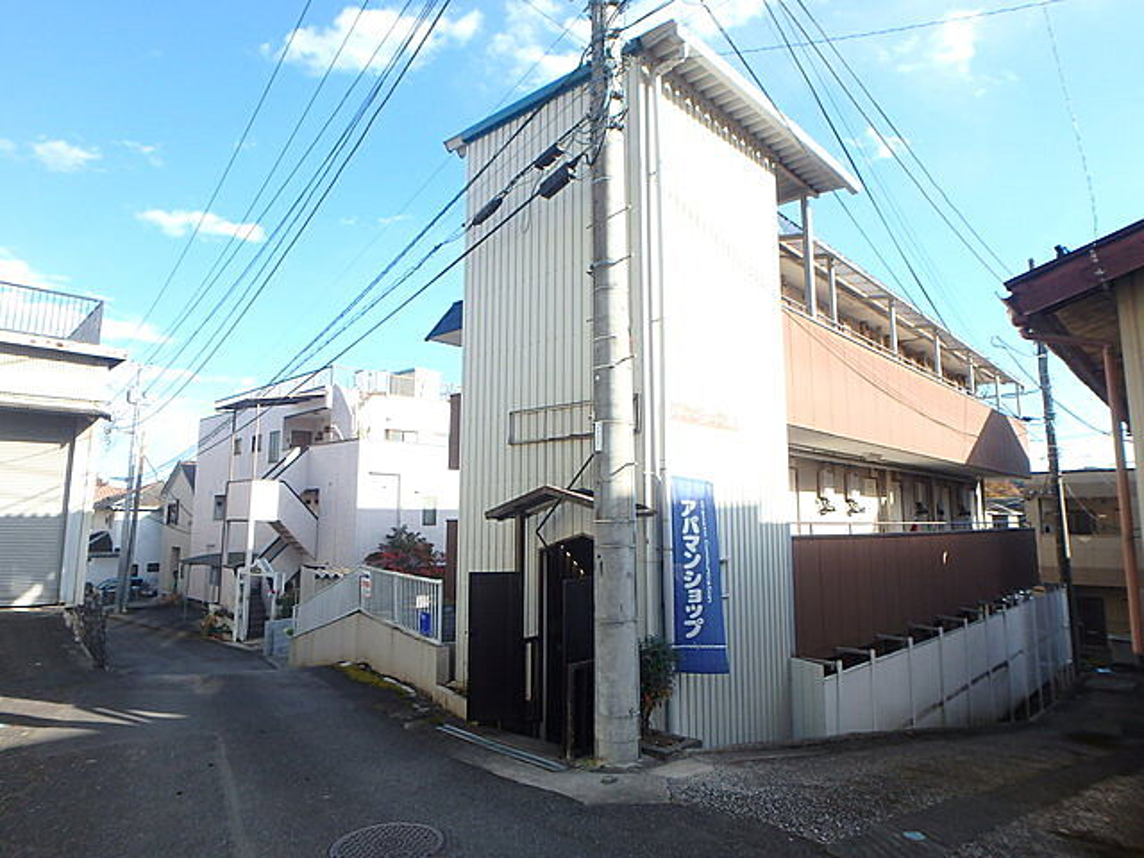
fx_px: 694
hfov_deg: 79.0
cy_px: 429
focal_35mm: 21
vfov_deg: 63.4
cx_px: 572
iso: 125
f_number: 3.5
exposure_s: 1/400
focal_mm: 3.7
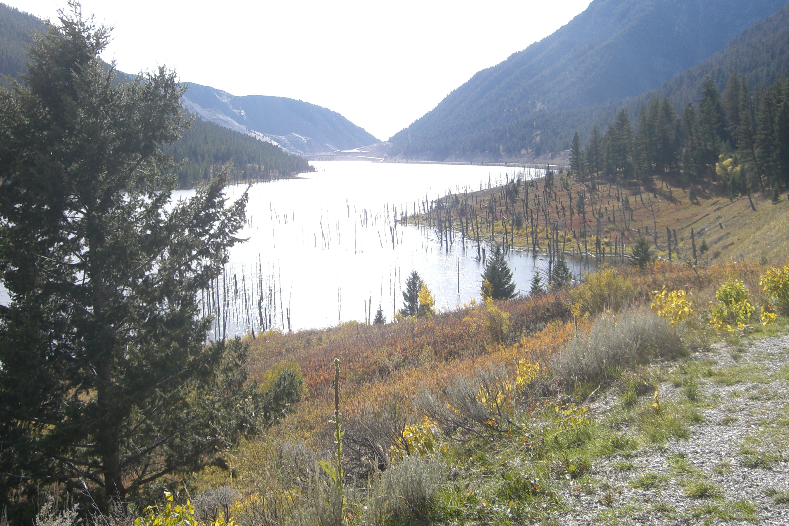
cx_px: 404
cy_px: 200
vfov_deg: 29.8
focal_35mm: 45
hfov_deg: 43.6
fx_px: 986
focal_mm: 7.9
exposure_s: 1/1000
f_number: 2.8
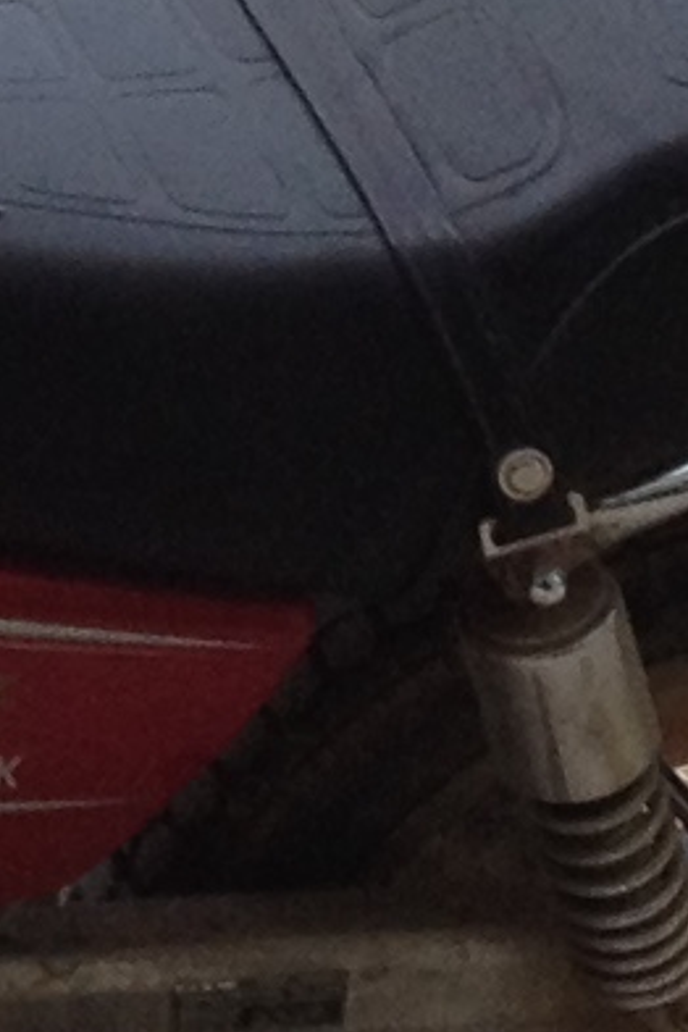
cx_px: -735
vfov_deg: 6.6
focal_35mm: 302
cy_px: -1174
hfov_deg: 4.5
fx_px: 8657
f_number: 2.4
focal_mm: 4.28
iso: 50
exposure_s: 1/824
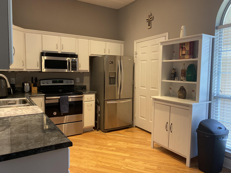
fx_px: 174
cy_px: 86
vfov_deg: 53.1
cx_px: 116
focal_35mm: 26
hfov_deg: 67.3
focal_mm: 4.25
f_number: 1.8
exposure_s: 1/60
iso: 250
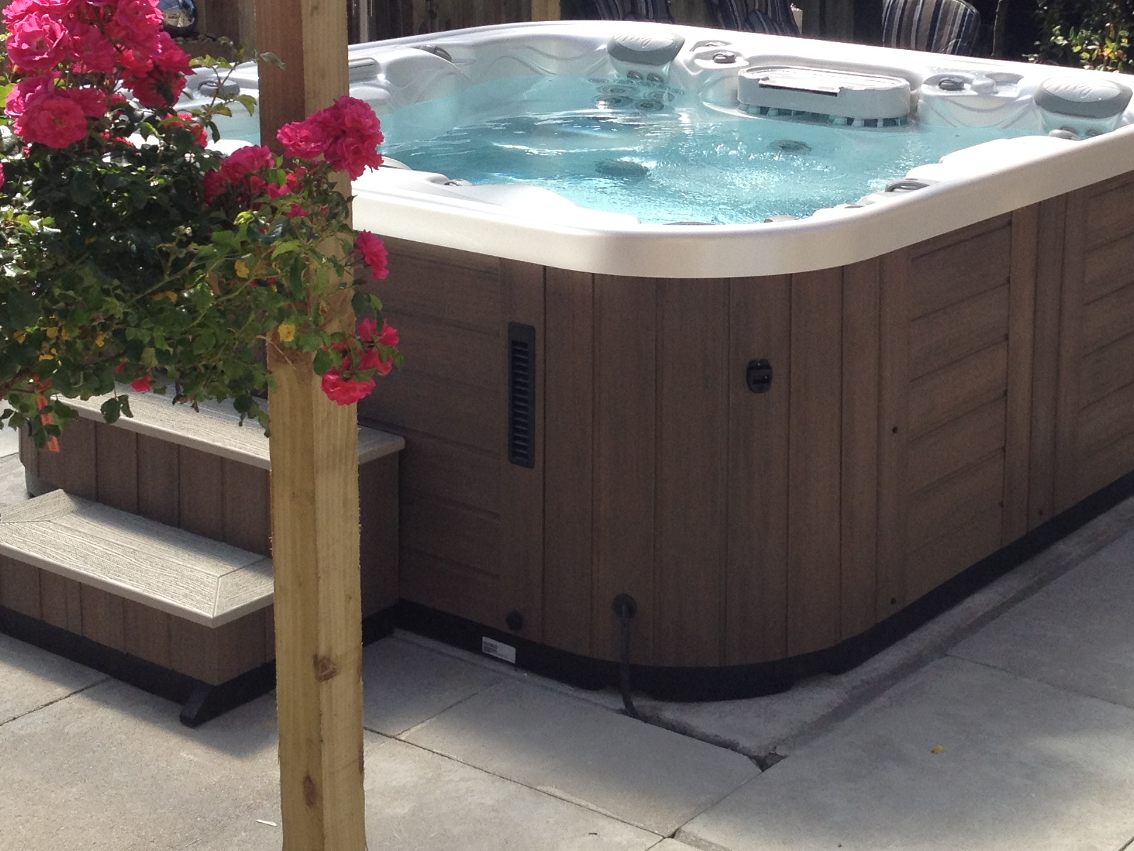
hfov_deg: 27.4
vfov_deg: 20.5
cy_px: 169
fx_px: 2326
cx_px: 665
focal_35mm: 71
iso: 64
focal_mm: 4.28
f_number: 2.4
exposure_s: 1/1255
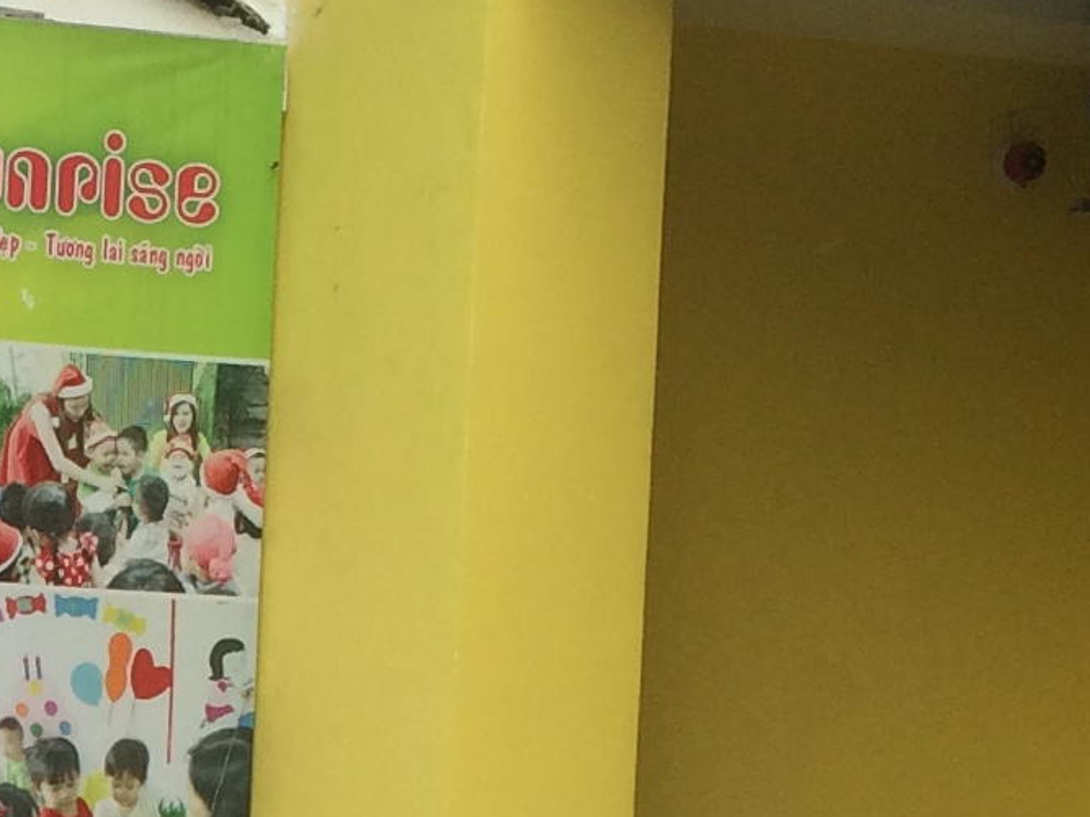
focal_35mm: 142
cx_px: -1067
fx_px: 4471
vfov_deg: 10.0
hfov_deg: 12.3
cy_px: 1324
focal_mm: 4.15
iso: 32
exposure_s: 1/125
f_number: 2.2
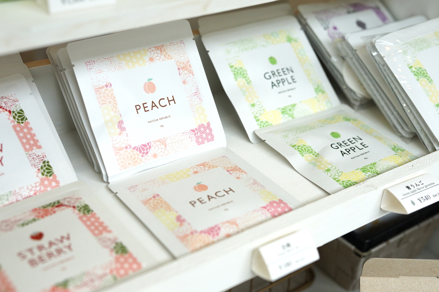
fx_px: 610
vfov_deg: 27.0
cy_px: 146
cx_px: 220
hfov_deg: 39.6
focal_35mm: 50
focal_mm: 50
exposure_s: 1/1000
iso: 1000
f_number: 3.5
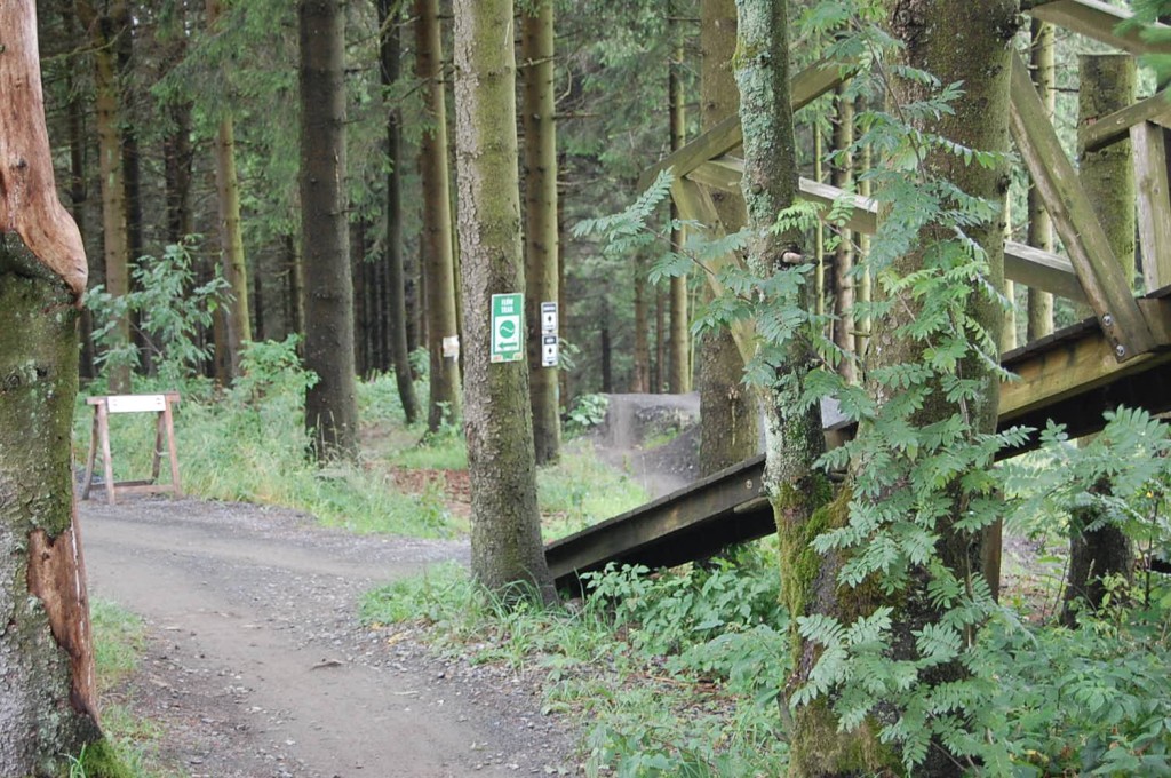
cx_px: 586
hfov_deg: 29.9
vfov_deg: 20.1
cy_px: 389
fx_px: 2193
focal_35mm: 68
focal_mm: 45
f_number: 5.3
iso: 720
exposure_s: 1/30
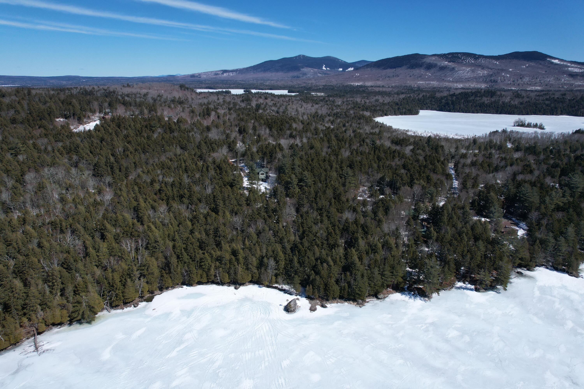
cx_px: 292
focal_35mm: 22
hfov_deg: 78.6
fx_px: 357
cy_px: 194
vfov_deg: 57.2
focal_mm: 8.38
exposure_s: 1/3000
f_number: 2.8
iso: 100
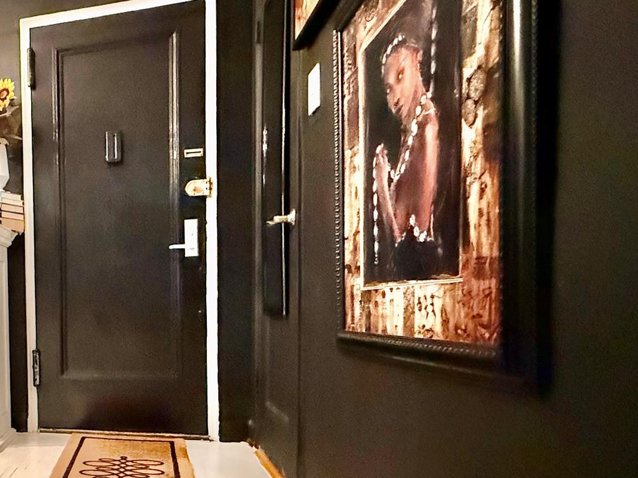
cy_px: 327
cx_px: 12
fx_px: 516
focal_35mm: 28
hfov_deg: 51.8
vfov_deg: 48.7
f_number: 2.2
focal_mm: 2.22
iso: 1250
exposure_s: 1/40
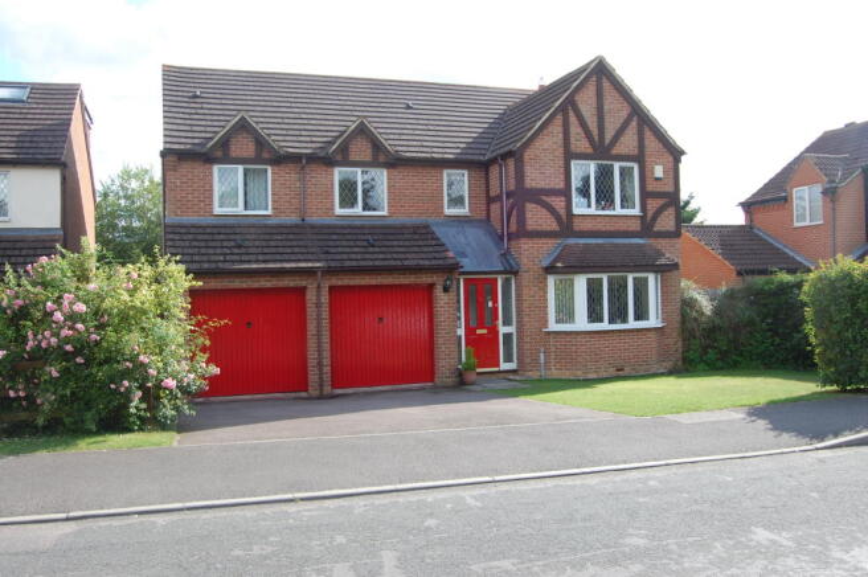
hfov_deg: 62.0
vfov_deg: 43.5
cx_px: 434
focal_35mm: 30
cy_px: 288
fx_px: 723
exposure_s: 1/200
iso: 200
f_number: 7.1
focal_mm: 20
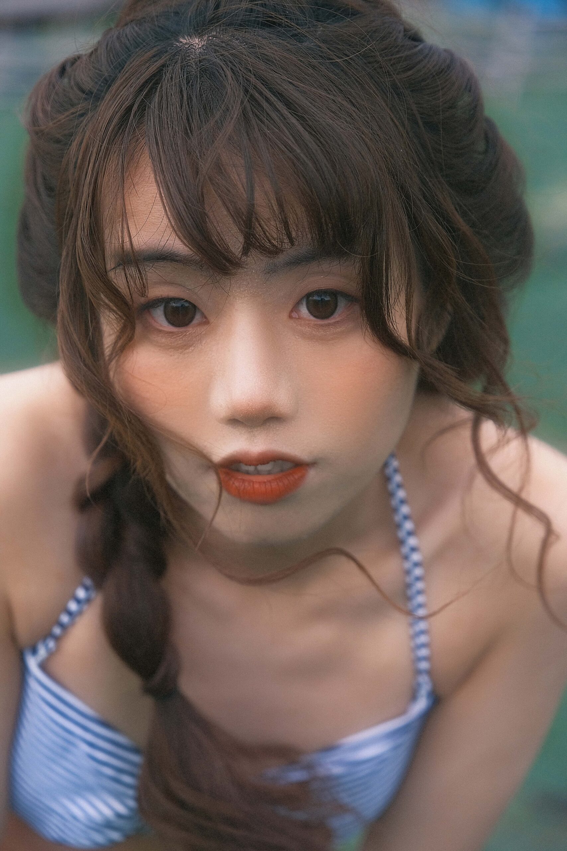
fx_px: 1960
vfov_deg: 24.5
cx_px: 284
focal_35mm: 83
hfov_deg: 16.5
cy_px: 426
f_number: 2.8
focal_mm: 55
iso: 500
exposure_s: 1/1000
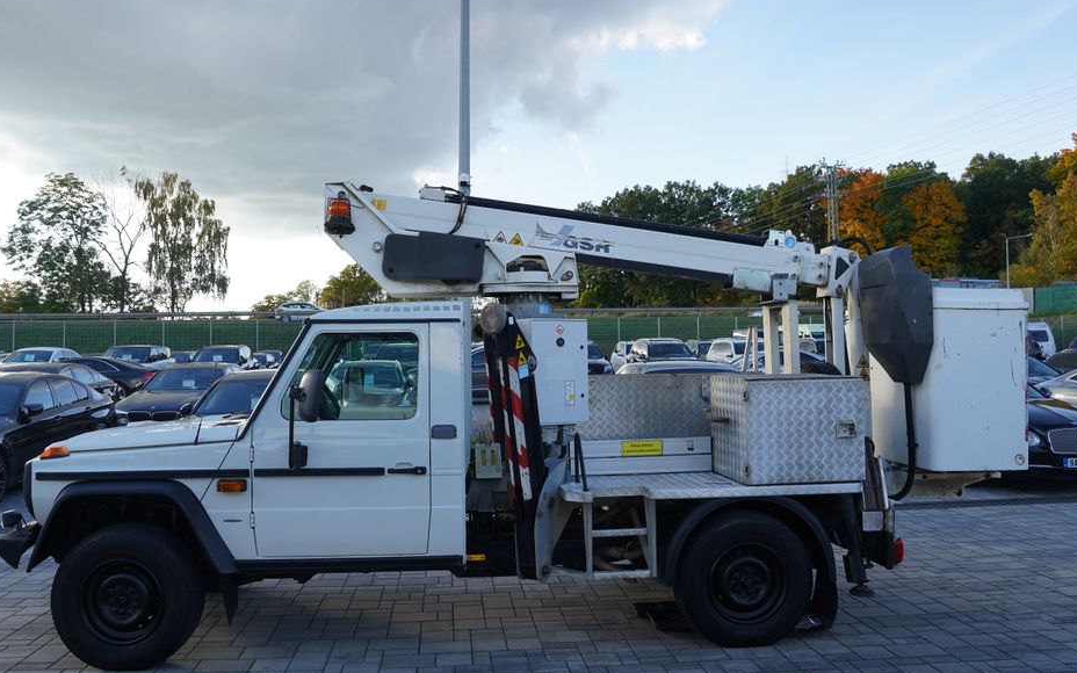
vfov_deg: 46.0
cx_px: 507
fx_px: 792
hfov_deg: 68.3
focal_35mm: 27
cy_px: 323
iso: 100
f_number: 5.6
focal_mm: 24
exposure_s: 1/125
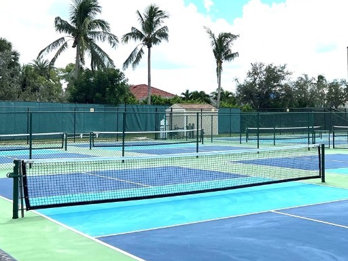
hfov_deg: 36.1
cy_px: 101
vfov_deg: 28.0
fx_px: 523
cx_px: 255
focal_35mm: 52
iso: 50
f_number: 1.5
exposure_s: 1/10309
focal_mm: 5.7
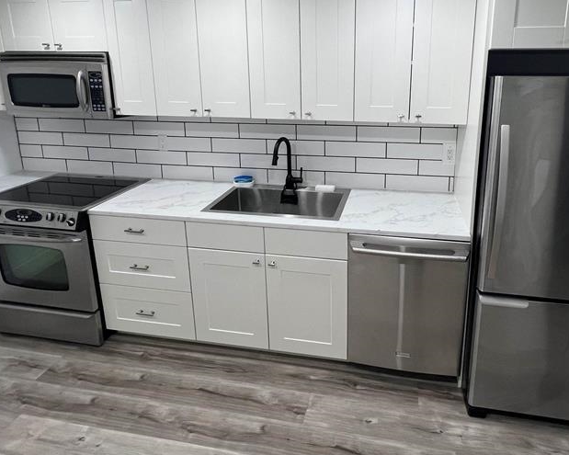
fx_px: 354
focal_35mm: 21
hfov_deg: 77.1
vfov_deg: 63.6
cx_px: 330
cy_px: 146
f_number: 1.8
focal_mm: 1.57
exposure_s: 1/120
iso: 100
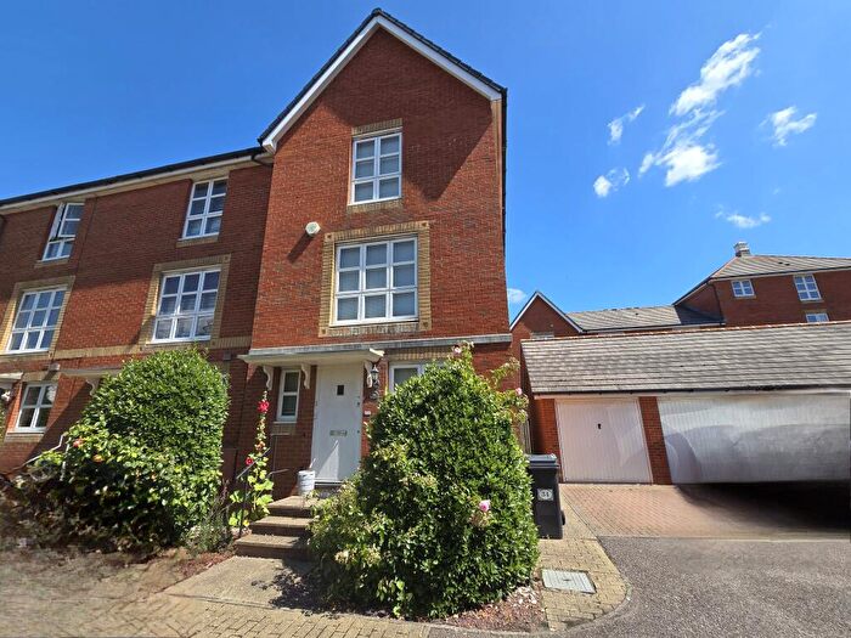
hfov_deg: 106.2
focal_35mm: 13
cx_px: 426
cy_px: 319
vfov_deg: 89.9
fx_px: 320
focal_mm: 2.2
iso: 64
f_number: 2.2
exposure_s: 1/2000
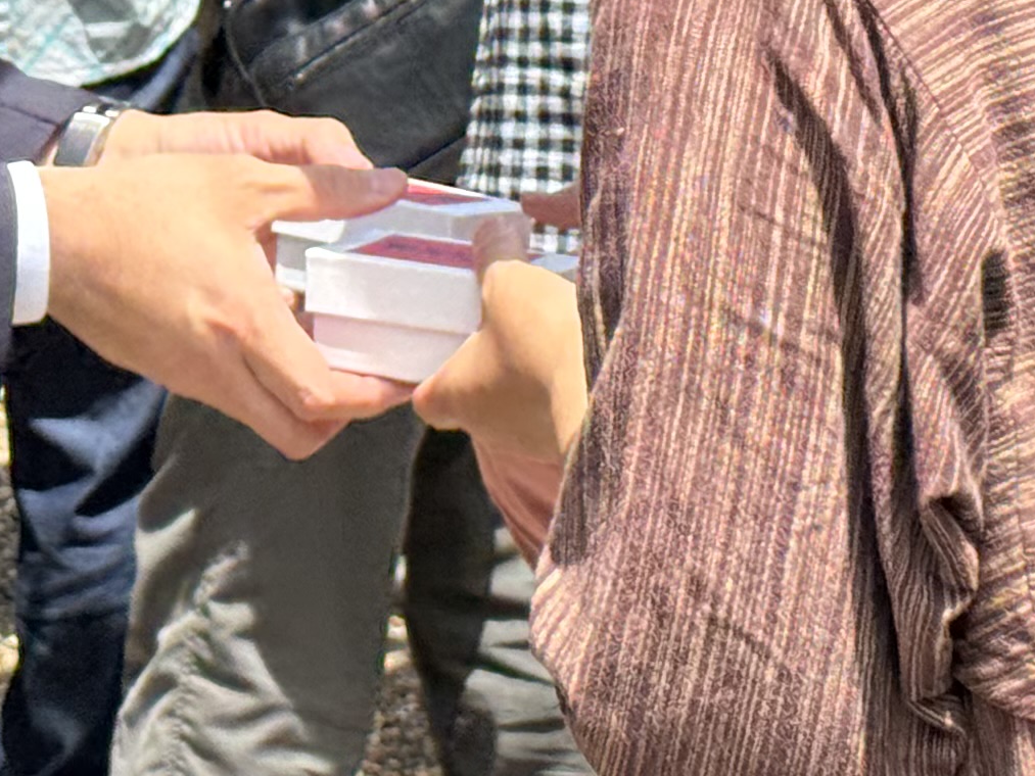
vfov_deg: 7.7
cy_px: 33
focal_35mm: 191
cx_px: 564
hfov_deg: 10.4
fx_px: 5711
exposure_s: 1/2976
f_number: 1.78
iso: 100
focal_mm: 6.76
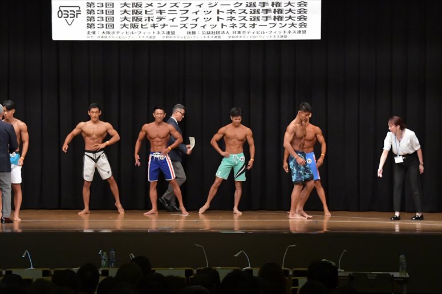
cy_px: 147
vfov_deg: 12.7
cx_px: 221
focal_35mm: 108
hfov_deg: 18.9
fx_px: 1325
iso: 6400
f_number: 5.6
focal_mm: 72
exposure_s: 1/400
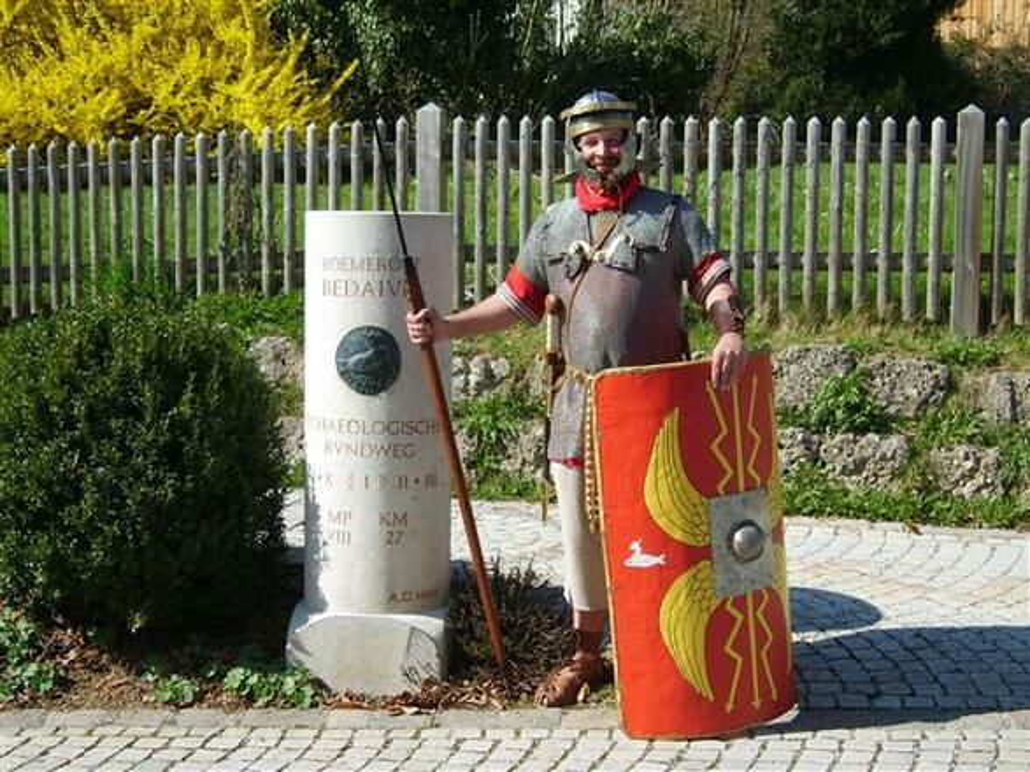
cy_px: 386
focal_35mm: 62
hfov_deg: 31.2
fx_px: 1844
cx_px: 515
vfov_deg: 23.6
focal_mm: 13
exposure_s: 1/500
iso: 50
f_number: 3.8
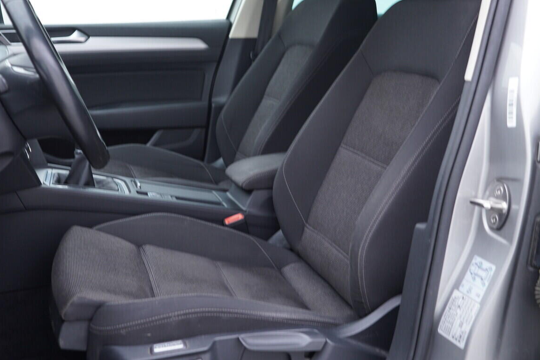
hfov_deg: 43.5
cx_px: 238
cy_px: 165
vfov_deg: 29.9
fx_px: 675
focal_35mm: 45
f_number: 2.8
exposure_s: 1/40
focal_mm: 24
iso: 200
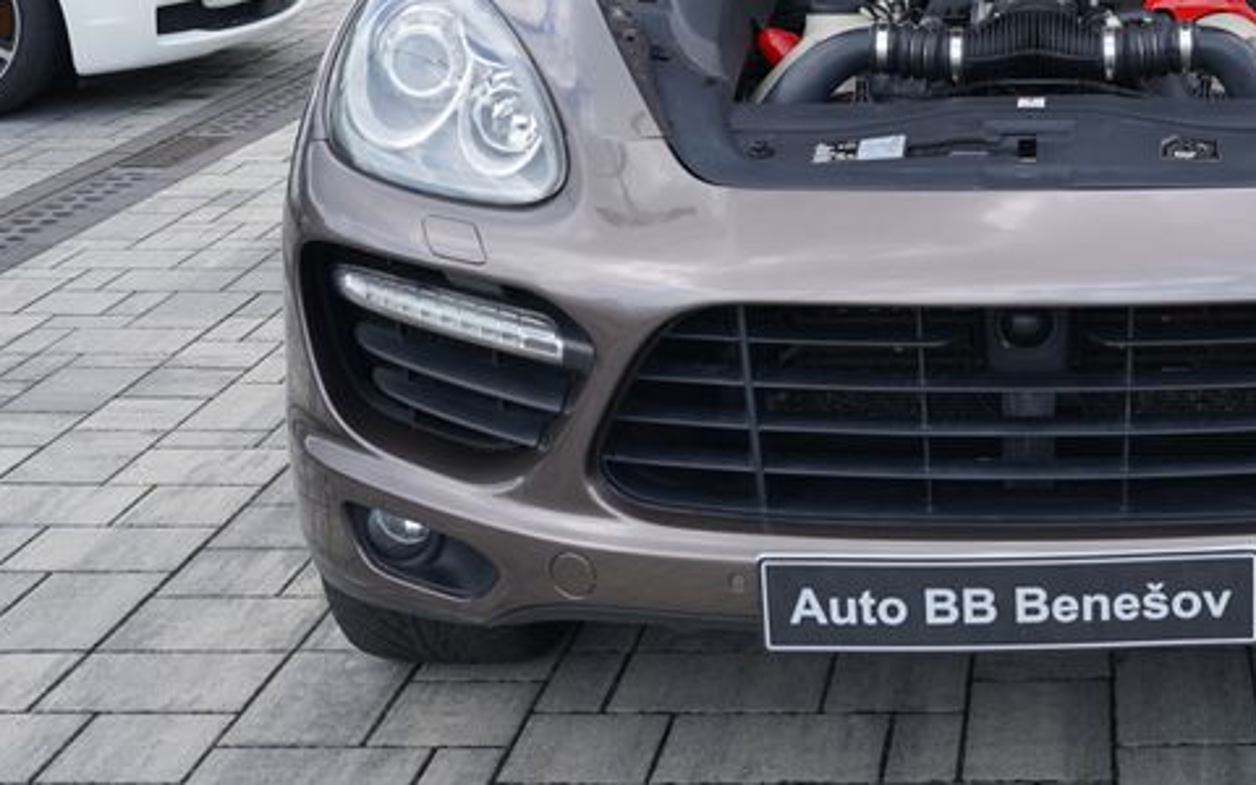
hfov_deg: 31.3
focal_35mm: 63
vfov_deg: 20.1
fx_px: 2156
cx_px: 1078
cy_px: 48
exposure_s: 1/160
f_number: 6.3
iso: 100
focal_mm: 29
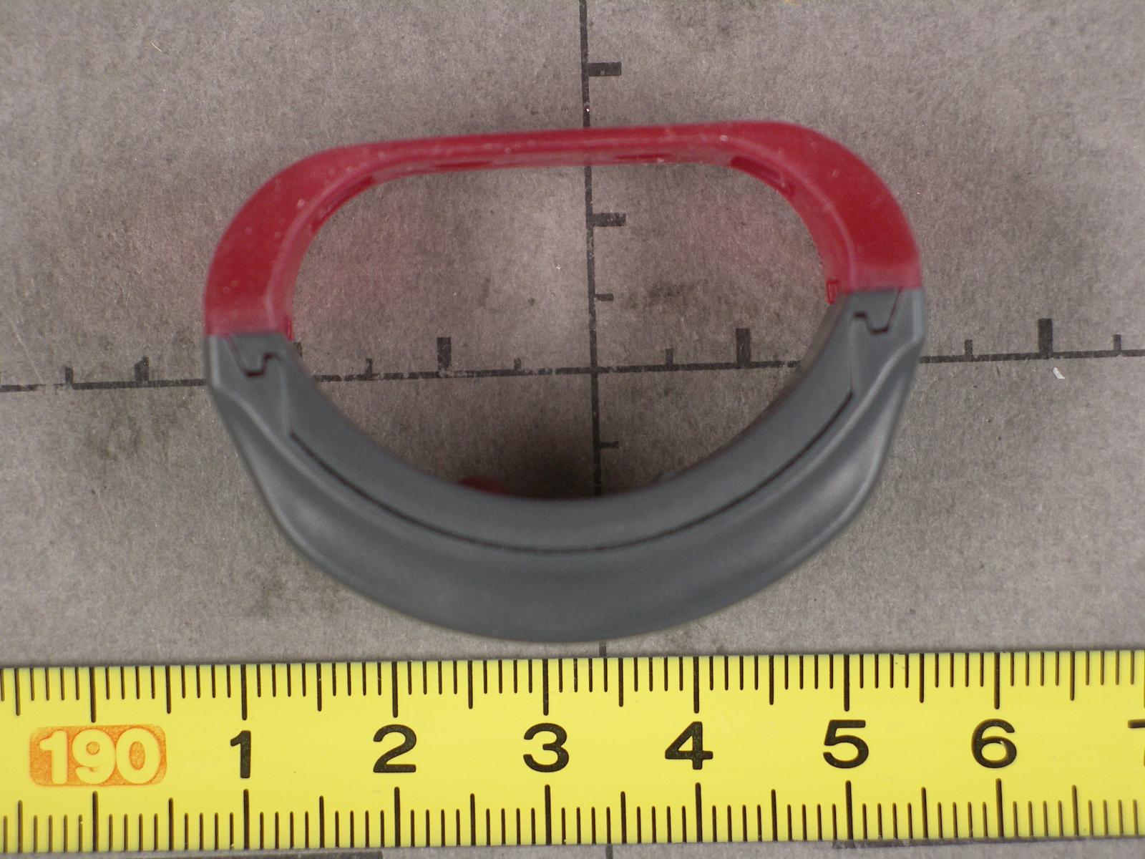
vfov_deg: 7.9
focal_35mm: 187
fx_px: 6185
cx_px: 572
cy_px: 430
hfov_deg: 10.6
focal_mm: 39
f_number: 4.6
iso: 200
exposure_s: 1/50
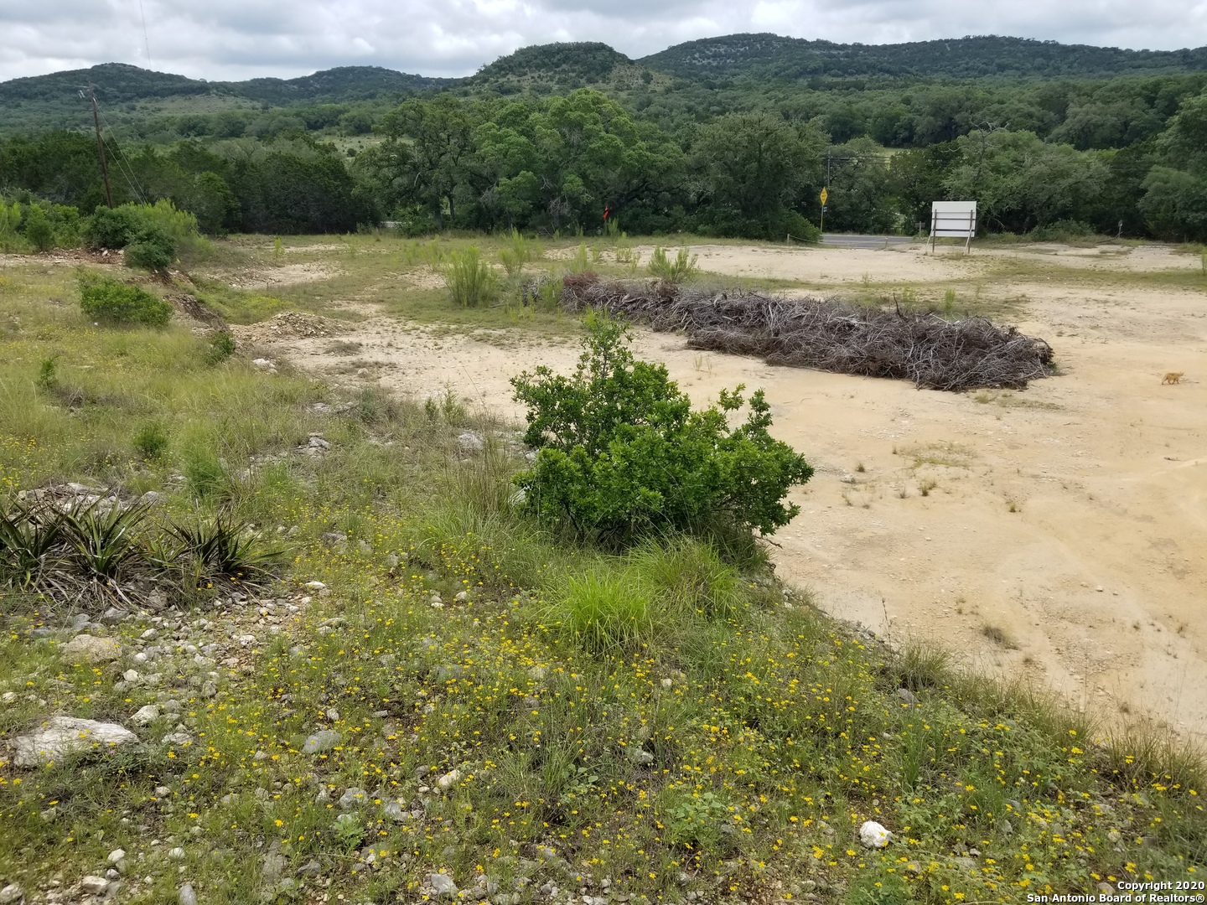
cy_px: 452
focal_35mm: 26
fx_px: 907
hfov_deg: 67.3
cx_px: 604
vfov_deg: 53.1
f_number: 1.7
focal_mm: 4.25
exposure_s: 1/2296
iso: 50
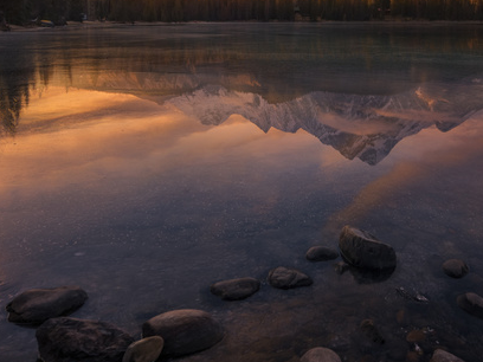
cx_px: 311
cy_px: 102
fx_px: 460
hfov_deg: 54.5
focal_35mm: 33
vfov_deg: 42.0
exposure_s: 1/500
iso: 100
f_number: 5.6
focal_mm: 14
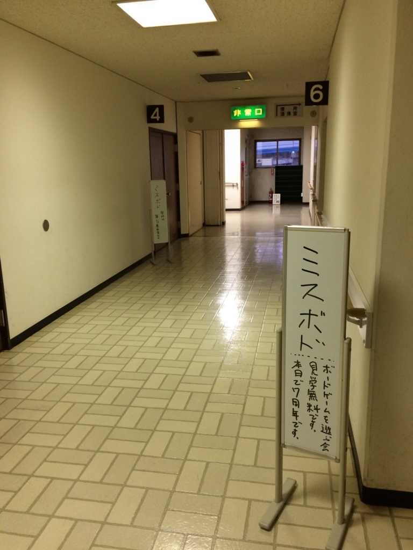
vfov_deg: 61.7
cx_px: 206
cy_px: 275
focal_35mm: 29
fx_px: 461
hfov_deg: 48.2
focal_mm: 4.15
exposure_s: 1/33
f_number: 2.2
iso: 320
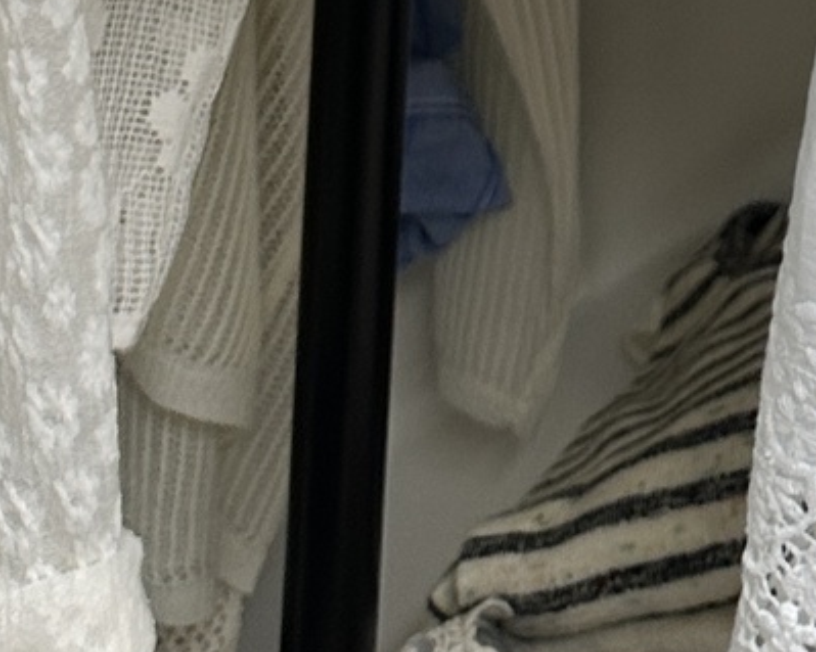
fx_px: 3404
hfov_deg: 12.4
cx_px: 1509
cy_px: -959
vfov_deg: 9.6
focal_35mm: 141
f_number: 1.78
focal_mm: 6.86
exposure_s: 1/100
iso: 100
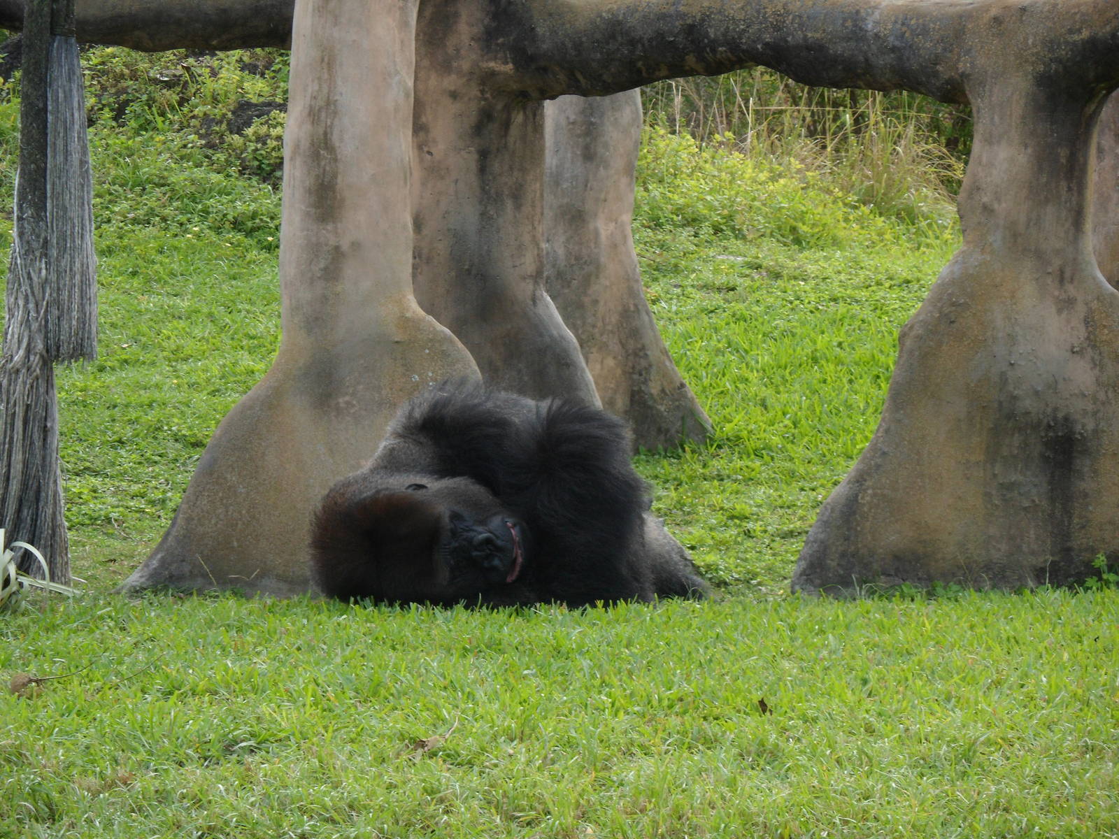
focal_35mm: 201
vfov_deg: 7.4
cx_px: 560
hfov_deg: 9.8
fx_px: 6498
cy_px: 420
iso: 80
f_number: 5.6
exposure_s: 1/125
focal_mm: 36.2
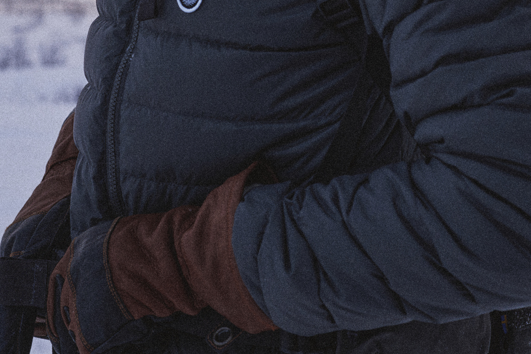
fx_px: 1608
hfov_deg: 18.8
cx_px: 248
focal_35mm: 109
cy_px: -59
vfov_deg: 12.3
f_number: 4
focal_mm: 35
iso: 160
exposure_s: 1/320
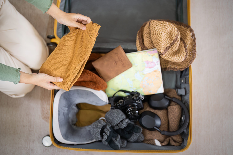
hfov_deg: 39.6
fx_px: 324
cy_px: 78
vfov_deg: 27.0
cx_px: 116
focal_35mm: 50
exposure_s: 1/200
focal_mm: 50
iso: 250
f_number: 1.2
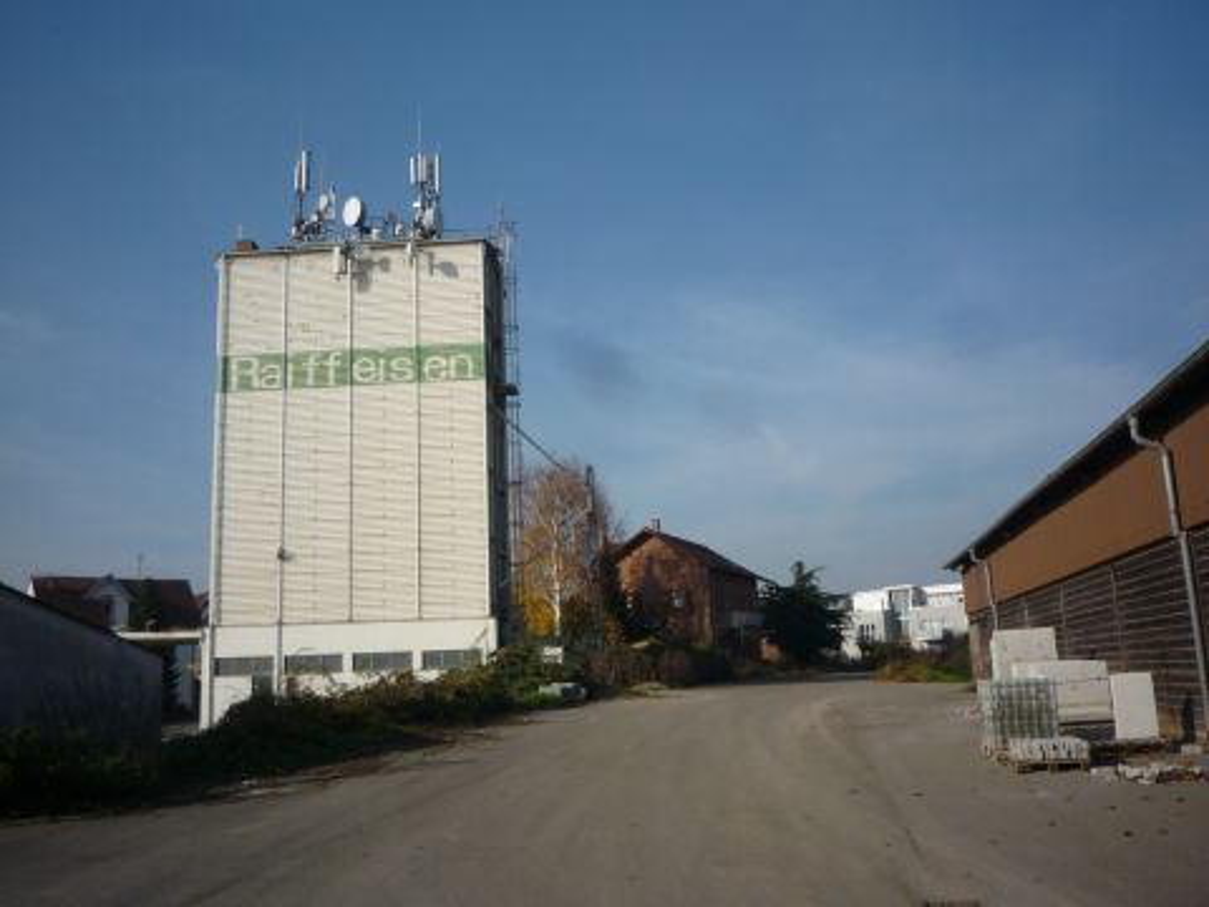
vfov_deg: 44.2
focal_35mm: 32
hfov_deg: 56.8
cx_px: 604
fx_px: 1118
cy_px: 454
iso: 100
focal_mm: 5.2
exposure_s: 1/500
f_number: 5.6
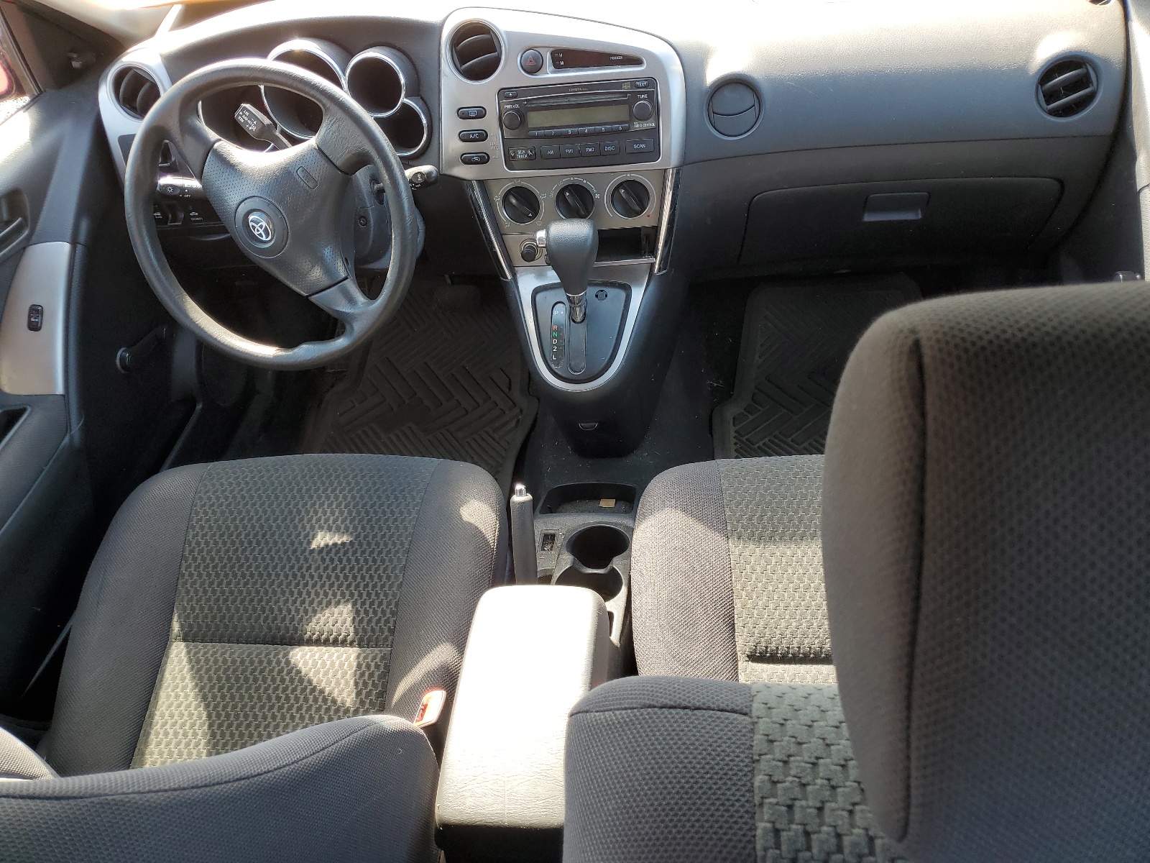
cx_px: 575
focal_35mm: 26
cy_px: 432
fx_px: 864
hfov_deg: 67.3
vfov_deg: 53.1
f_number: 1.5
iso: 50
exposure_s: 1/141
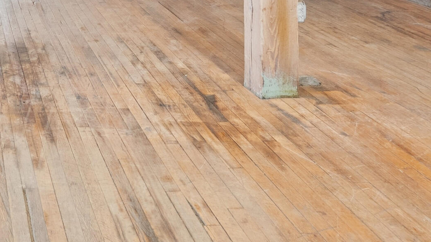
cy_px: -162
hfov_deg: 30.2
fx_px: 720
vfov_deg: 16.6
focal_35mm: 63
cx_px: -32
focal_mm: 21
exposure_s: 1/3.33
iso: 320
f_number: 7.1
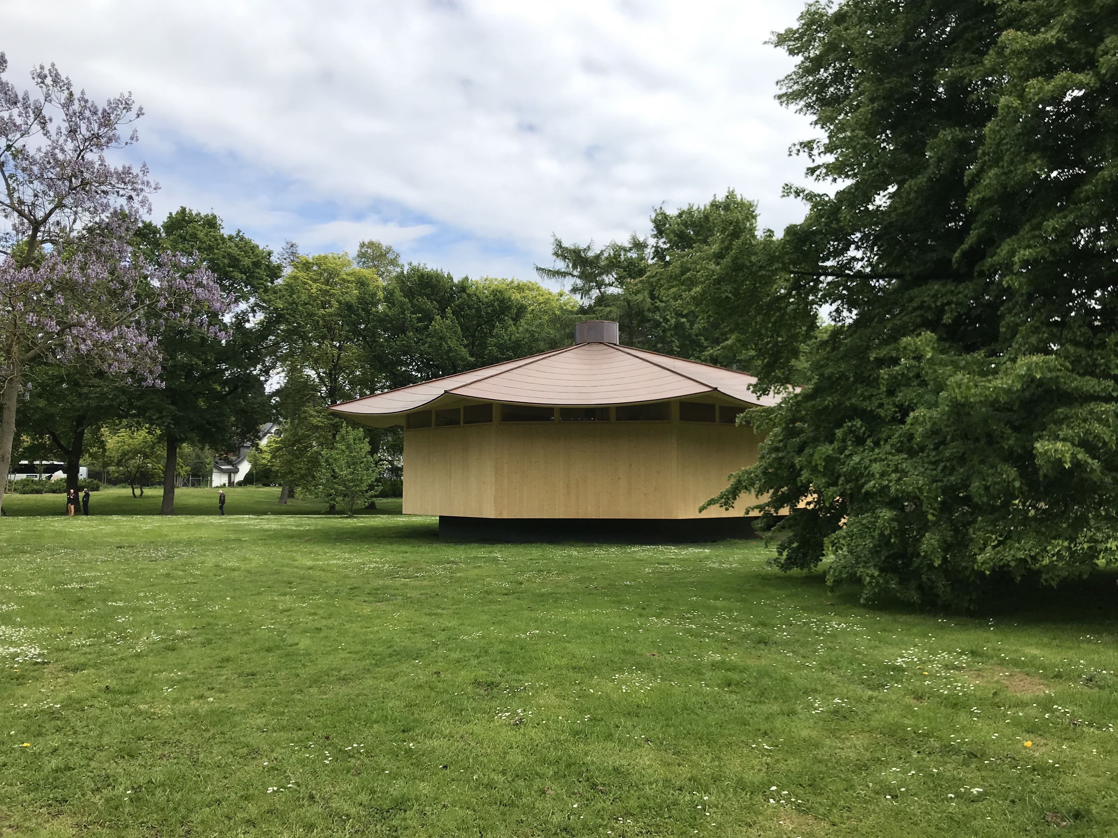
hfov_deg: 63.4
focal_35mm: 28
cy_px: 419
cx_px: 559
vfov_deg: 49.7
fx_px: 904
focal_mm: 3.99
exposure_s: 1/1773
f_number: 1.8
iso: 20
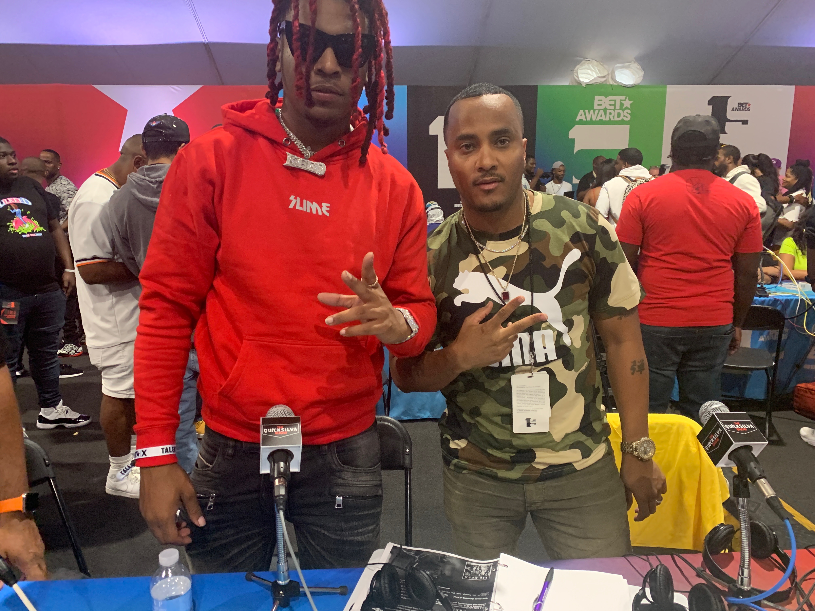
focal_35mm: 26
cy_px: 306
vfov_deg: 53.1
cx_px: 408
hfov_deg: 67.3
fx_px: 612
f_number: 1.8
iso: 400
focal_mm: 4.25
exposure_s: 1/45
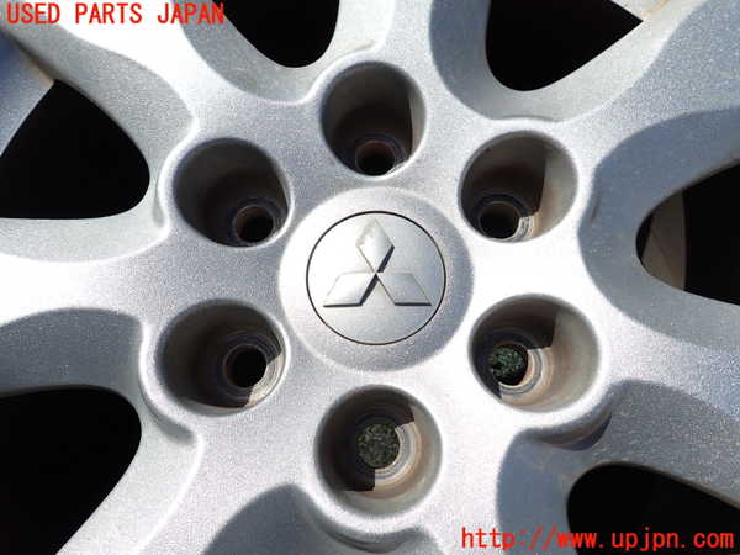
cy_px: 278
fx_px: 534
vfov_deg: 54.9
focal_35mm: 25
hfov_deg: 69.4
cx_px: 370
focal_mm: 4.5
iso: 100
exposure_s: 1/250
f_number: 8
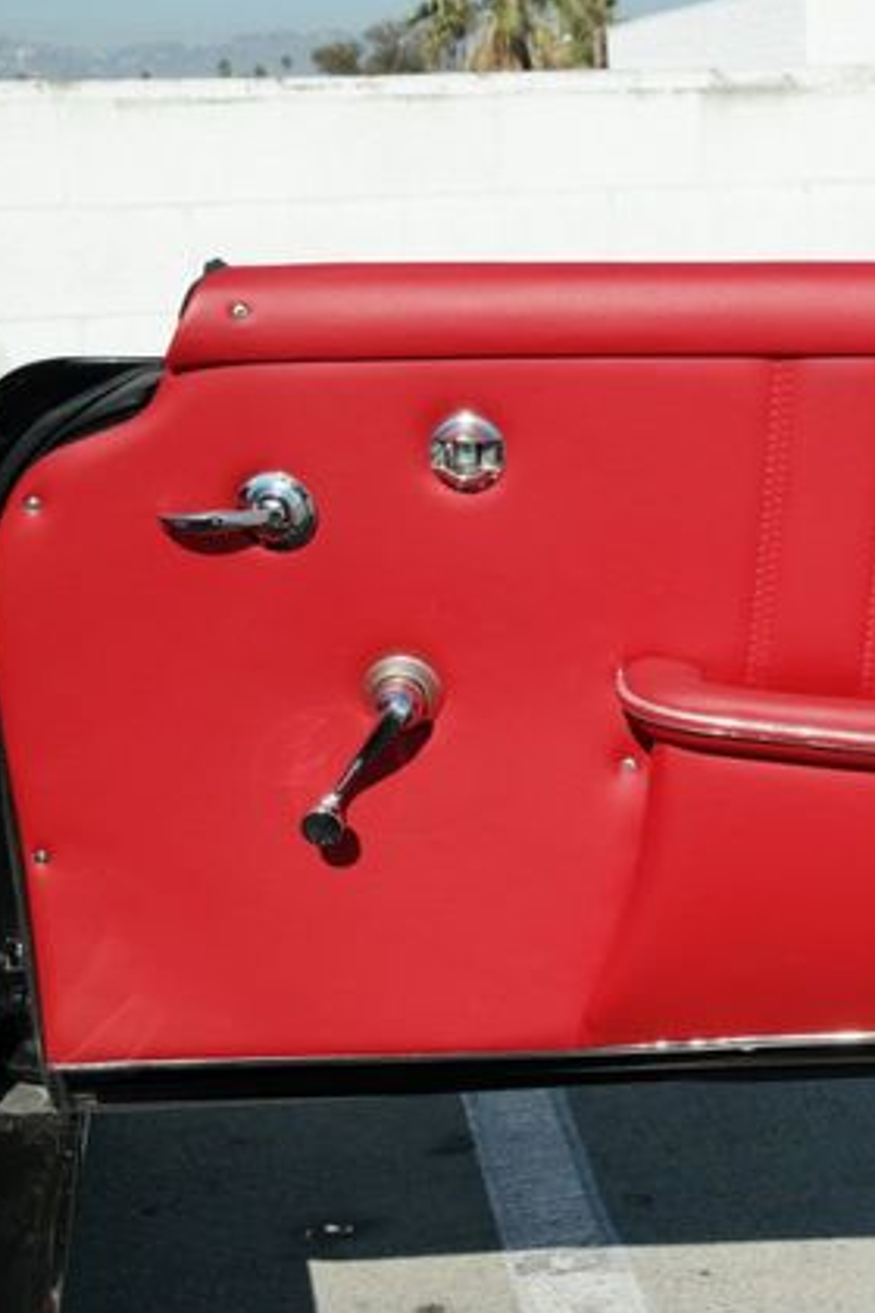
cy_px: 661
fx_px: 2443
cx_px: 806
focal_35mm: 67
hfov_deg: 19.9
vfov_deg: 30.1
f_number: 8
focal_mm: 29
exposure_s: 1/400
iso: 200
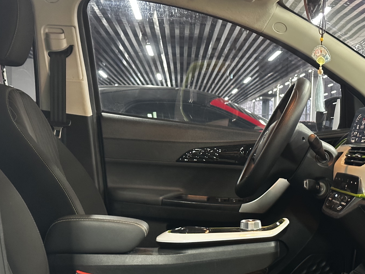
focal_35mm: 72
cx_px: 237
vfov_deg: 20.3
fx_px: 759
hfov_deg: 26.9
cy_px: 199
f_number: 1.78
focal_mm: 6.86
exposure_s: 1/25
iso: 500
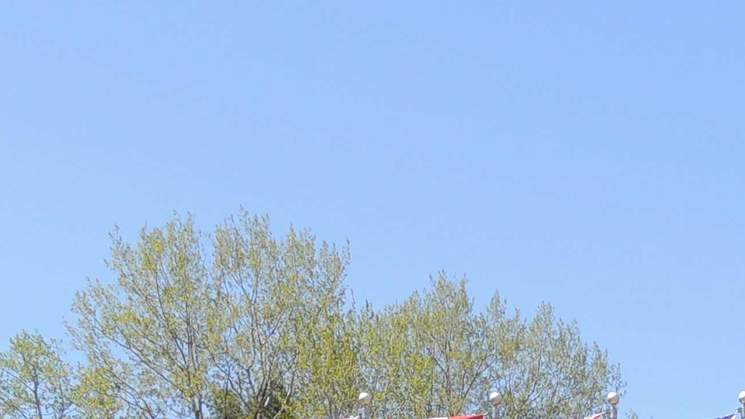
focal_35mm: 93
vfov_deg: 11.6
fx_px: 1837
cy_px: 852
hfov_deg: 22.7
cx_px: 569
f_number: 3
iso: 100
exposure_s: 1/1000
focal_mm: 4.3
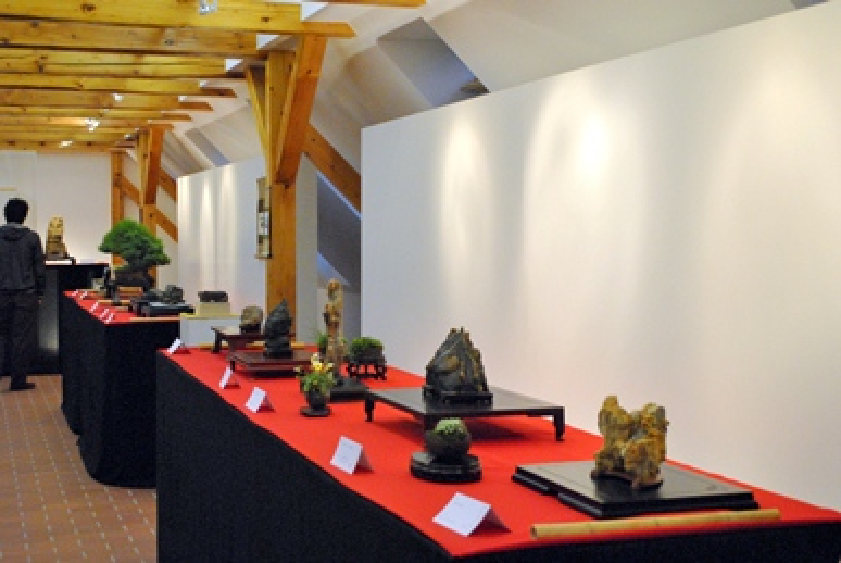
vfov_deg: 25.8
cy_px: 282
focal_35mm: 52
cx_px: 420
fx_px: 1228
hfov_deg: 37.8
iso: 1600
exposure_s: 1/125
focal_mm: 35
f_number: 5.6
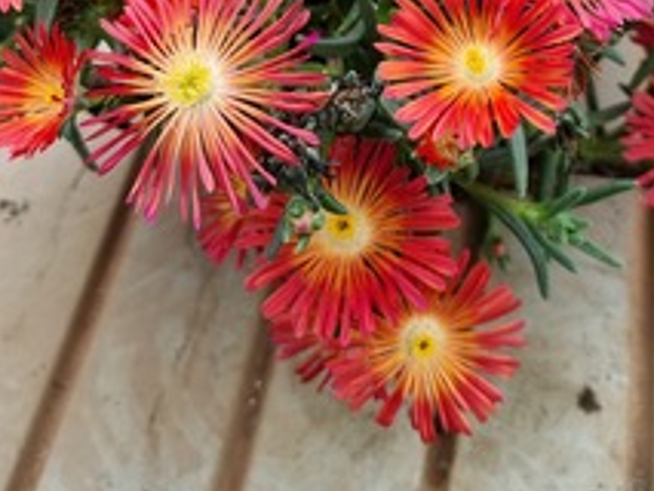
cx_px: 398
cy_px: -86
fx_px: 1134
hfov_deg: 32.1
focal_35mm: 60
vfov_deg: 22.6
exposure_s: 1/175
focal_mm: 6.7
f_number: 1.8
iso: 50
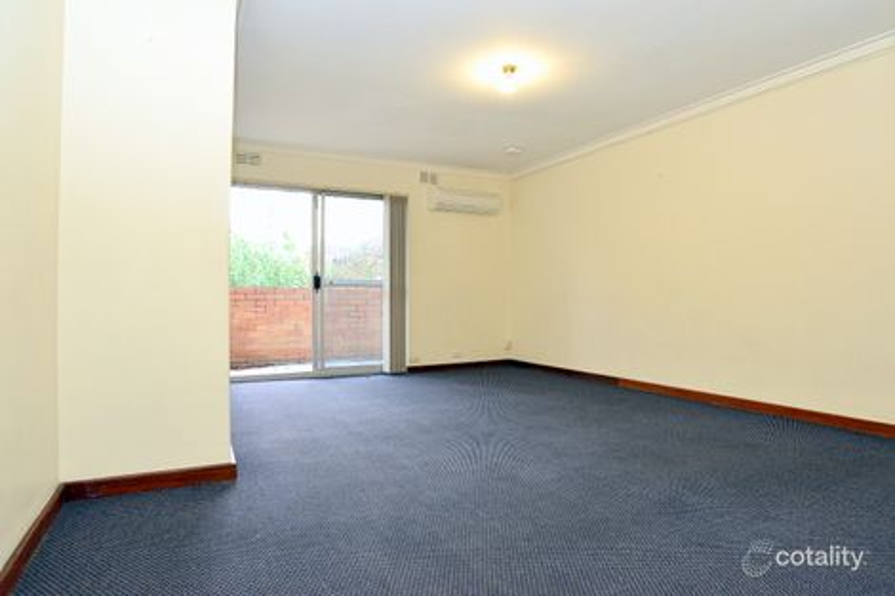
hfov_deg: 90.0
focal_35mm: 18
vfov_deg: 67.3
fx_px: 447
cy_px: 298
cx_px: 448
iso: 1000
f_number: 6.3
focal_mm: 18
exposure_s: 1/60
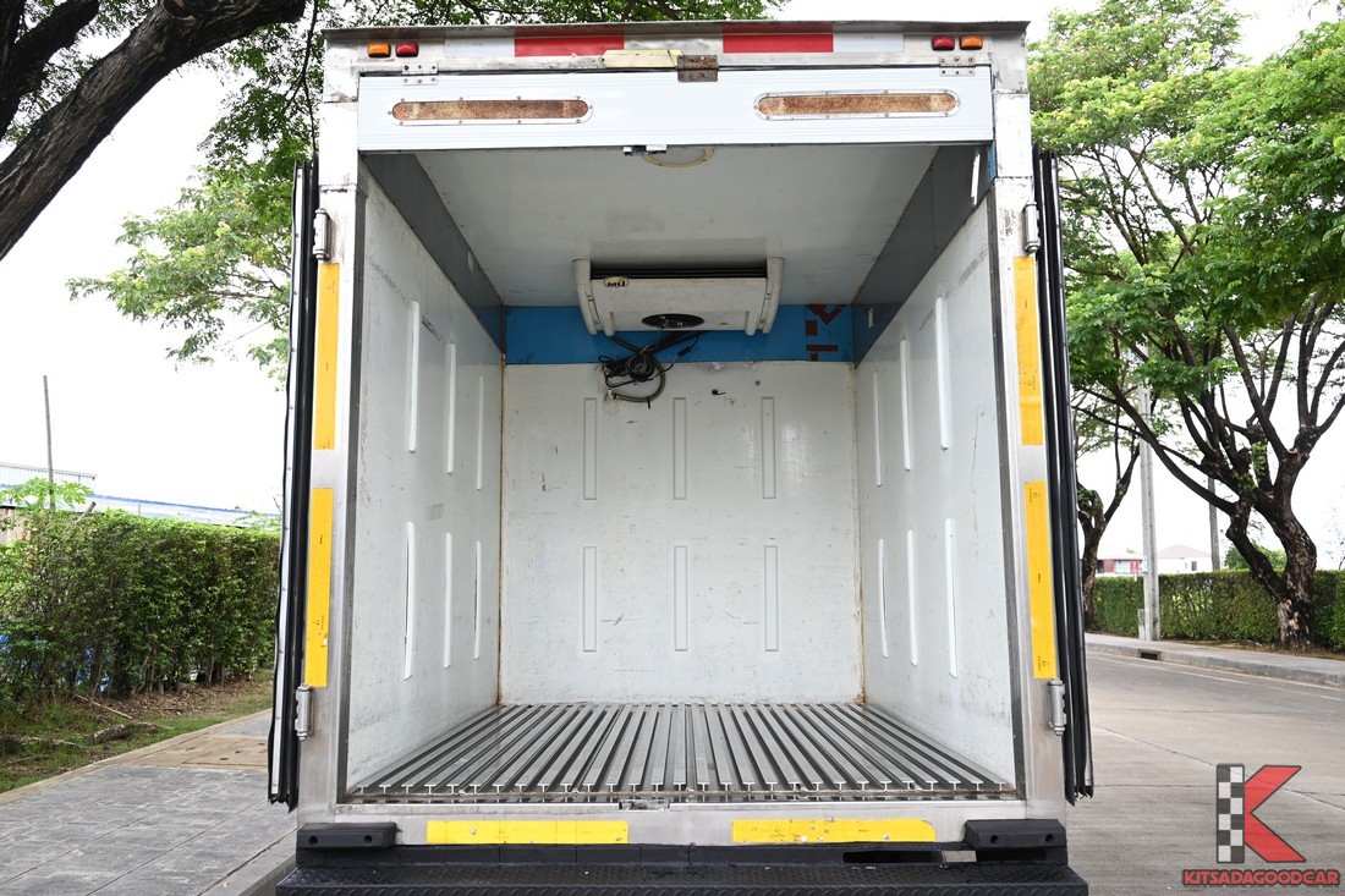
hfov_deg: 62.8
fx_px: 1102
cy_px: 448
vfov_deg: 44.3
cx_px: 672
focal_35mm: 30
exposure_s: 1/100
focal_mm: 29.5
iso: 160
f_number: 5.6
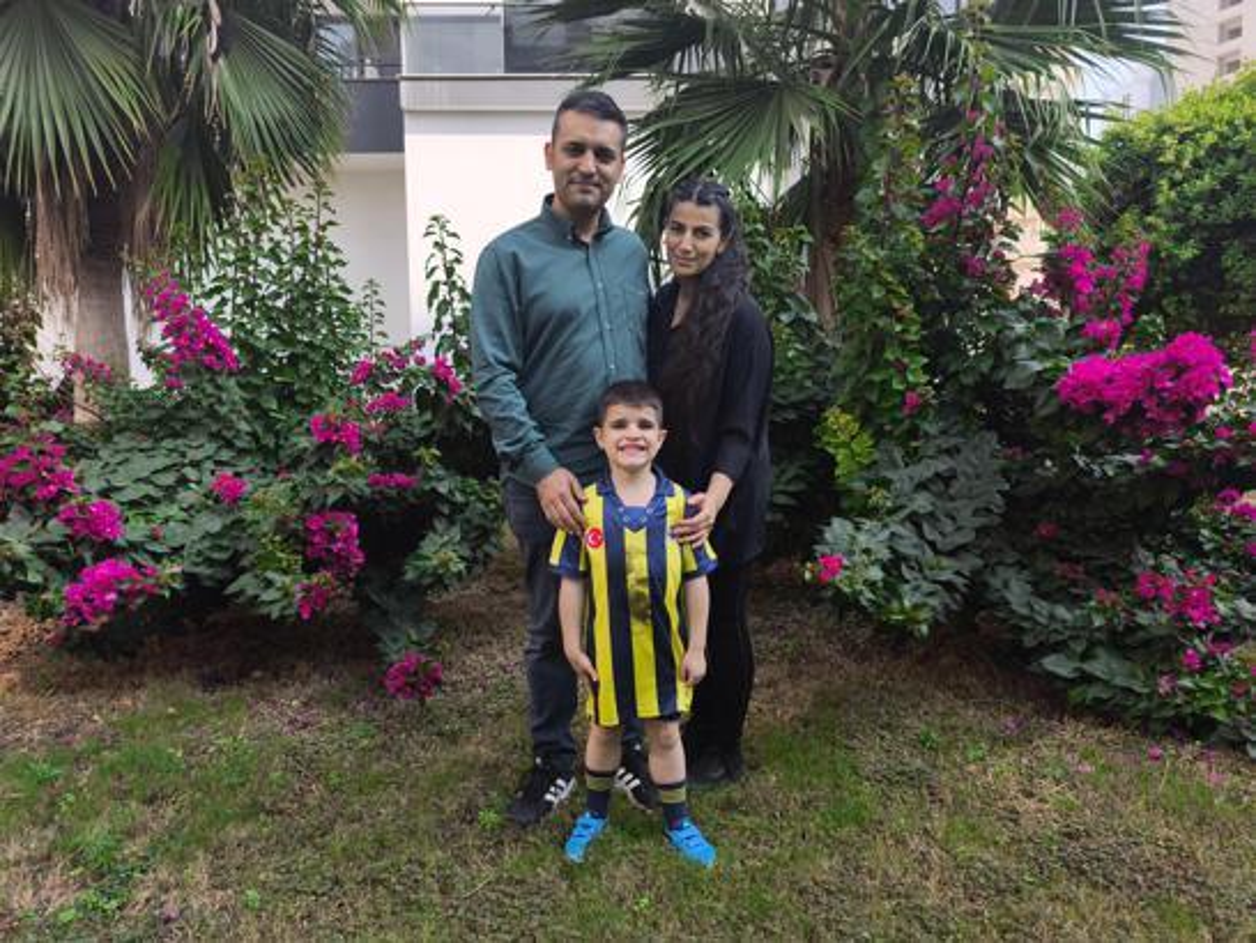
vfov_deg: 58.9
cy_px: 472
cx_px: 628
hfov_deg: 73.9
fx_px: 835
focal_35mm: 23
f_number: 1.6
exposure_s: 1/1024
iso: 50
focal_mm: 6.57
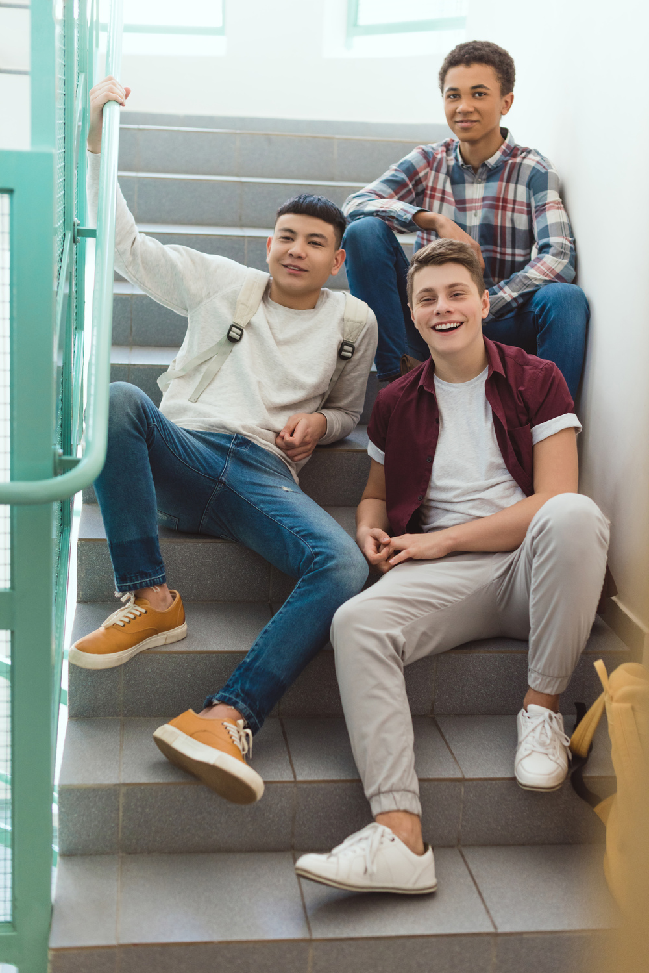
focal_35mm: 50
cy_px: 486
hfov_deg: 27.0
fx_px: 1351
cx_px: 324
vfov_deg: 39.6
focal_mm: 50
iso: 800
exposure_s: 1/500
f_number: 2.5
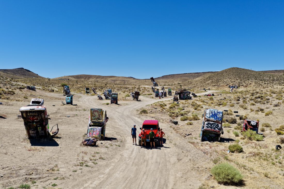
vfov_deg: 46.4
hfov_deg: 65.5
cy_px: 94
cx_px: 142
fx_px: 221
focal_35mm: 28
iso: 100
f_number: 2.8
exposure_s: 1/1600
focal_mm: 14.45
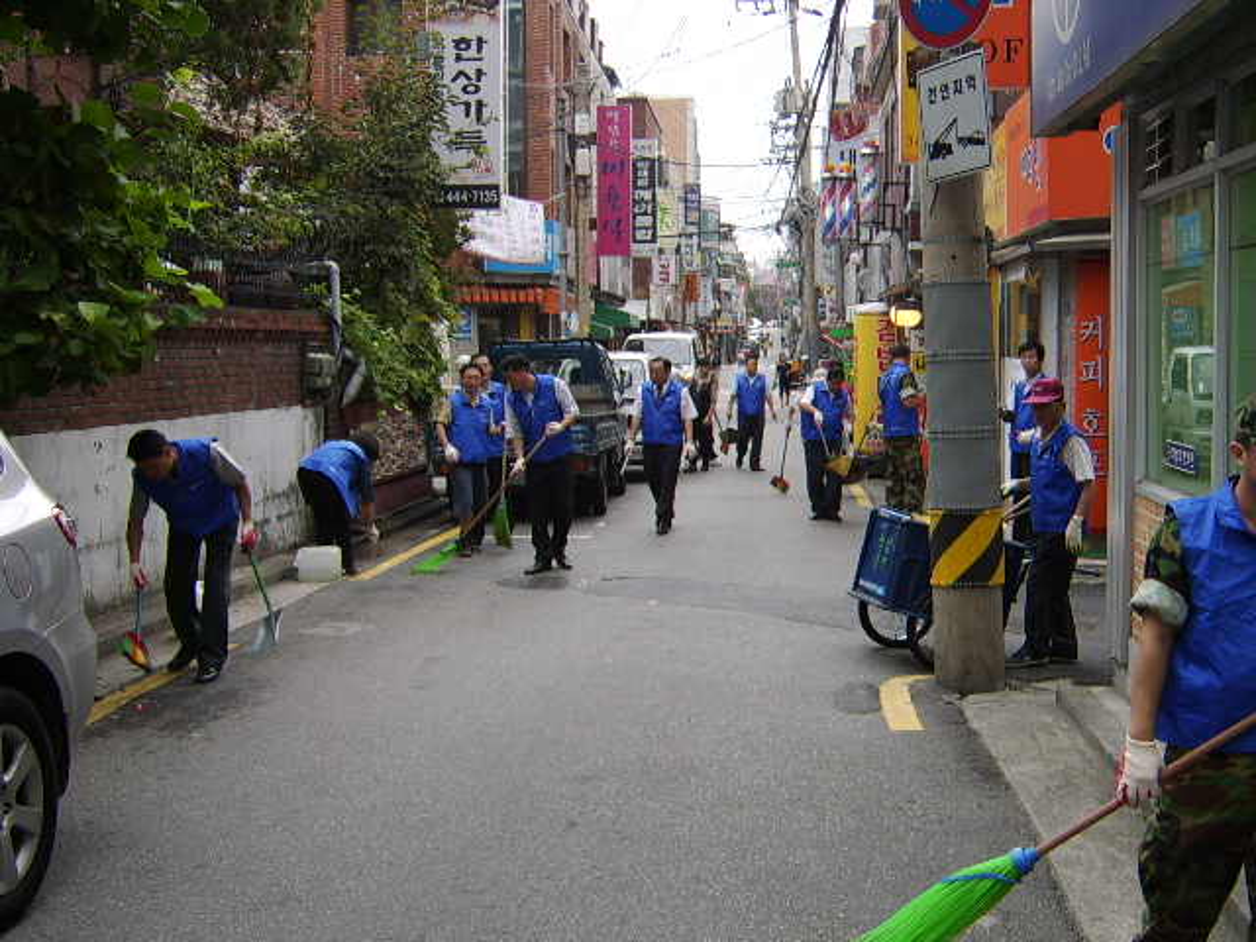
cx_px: 628
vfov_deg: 37.7
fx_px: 1379
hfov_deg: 49.0
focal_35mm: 38
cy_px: 471
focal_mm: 9.86
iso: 71
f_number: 2.7
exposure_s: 1/229
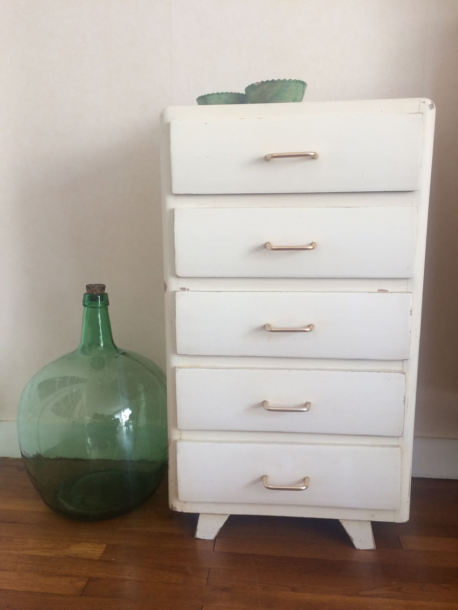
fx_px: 512
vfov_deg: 61.7
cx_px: 229
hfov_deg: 48.2
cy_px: 305
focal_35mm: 29
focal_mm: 4.15
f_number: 2.2
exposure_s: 1/33
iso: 40
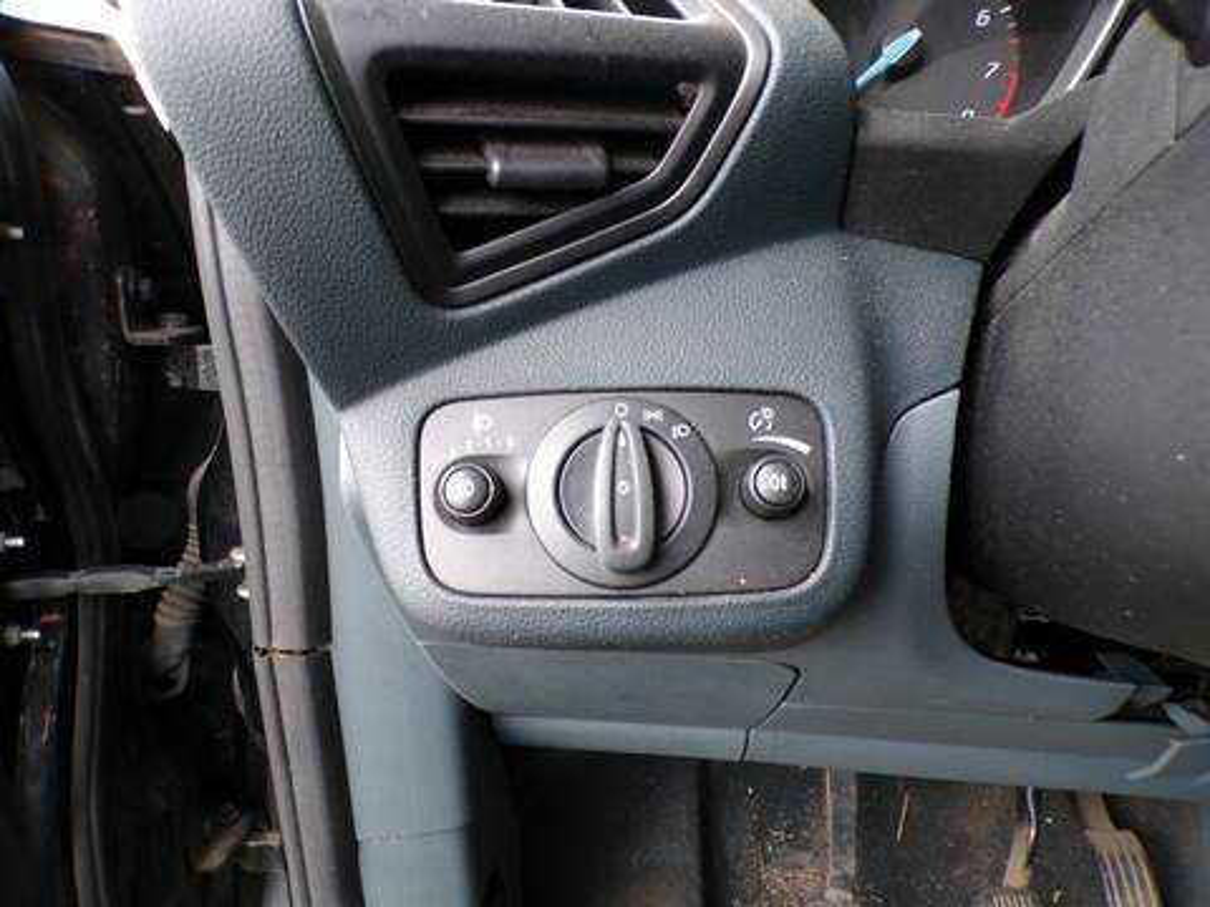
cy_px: 454
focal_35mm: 24
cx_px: 605
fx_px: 839
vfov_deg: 56.8
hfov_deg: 71.6
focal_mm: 4.3
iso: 213
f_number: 3
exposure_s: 1/17
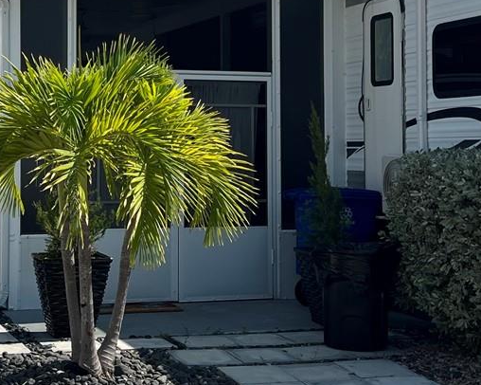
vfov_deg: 19.0
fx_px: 1138
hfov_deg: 23.7
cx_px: 142
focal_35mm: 80
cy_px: 85
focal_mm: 5.7
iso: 50
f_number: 1.5
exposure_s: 1/6579
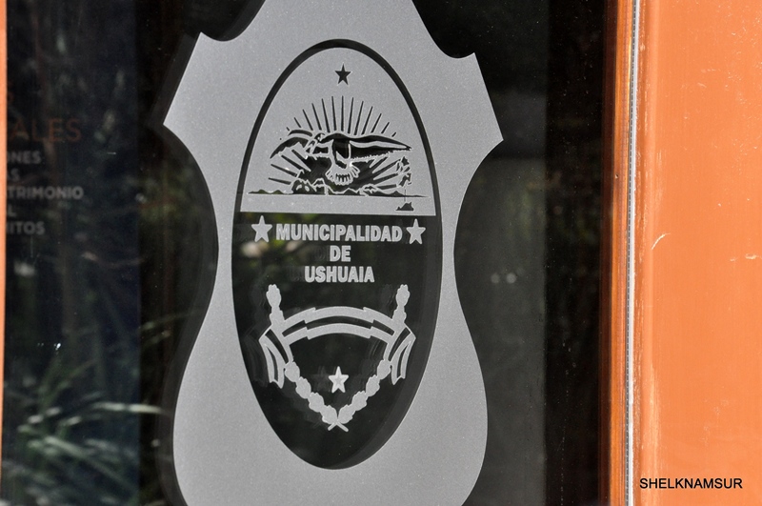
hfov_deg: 13.1
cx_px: 381
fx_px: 3329
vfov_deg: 8.7
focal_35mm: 158
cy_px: 253
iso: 1600
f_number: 11
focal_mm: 105
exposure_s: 1/500
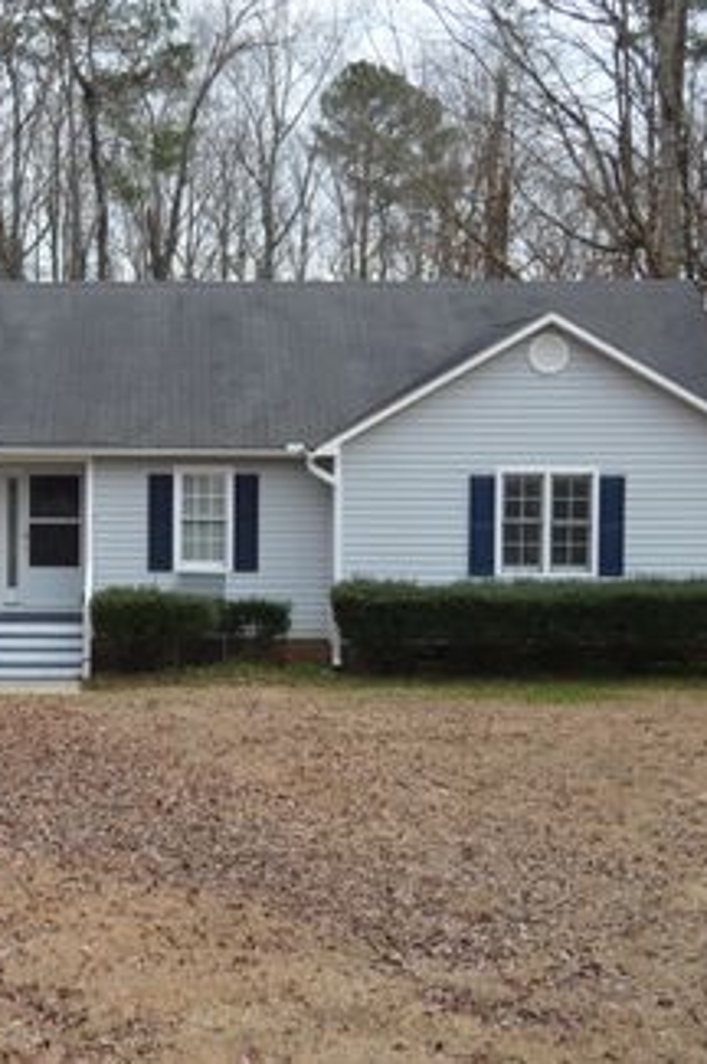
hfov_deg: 21.9
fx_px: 1771
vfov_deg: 33.4
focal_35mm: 60
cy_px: 524
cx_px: 36
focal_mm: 26
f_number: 5.6
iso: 100
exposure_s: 1/125
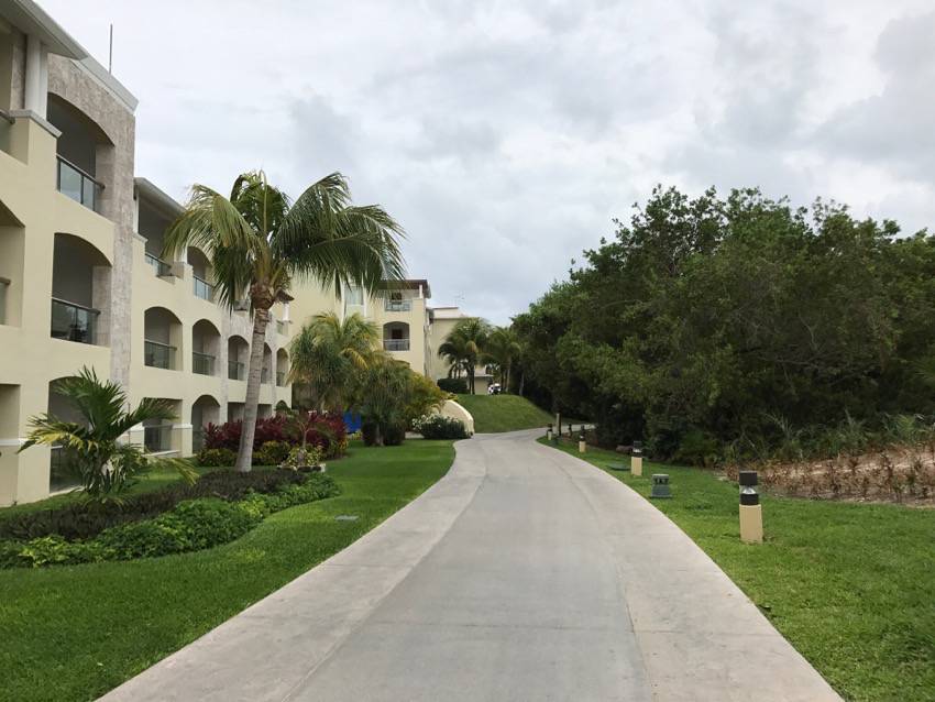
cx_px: 468
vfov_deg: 49.8
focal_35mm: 28
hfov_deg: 63.4
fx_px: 757
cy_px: 351
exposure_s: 1/1623
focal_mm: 3.99
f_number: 1.8
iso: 20
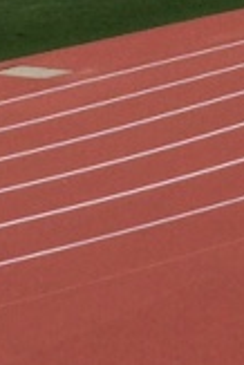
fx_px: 2404
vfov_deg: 8.6
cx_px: 329
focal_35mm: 237
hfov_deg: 5.8
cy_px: -72
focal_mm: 4.15
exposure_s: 1/1172
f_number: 2.2
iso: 32
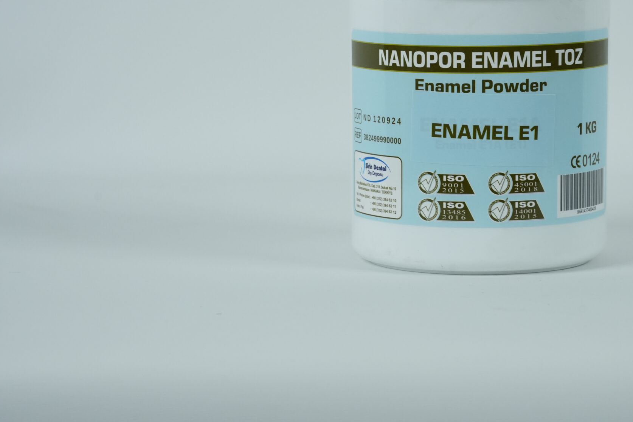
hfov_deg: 15.7
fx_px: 2286
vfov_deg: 10.5
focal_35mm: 130
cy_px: 122
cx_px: 433
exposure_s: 1/100
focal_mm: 85
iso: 1600
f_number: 9
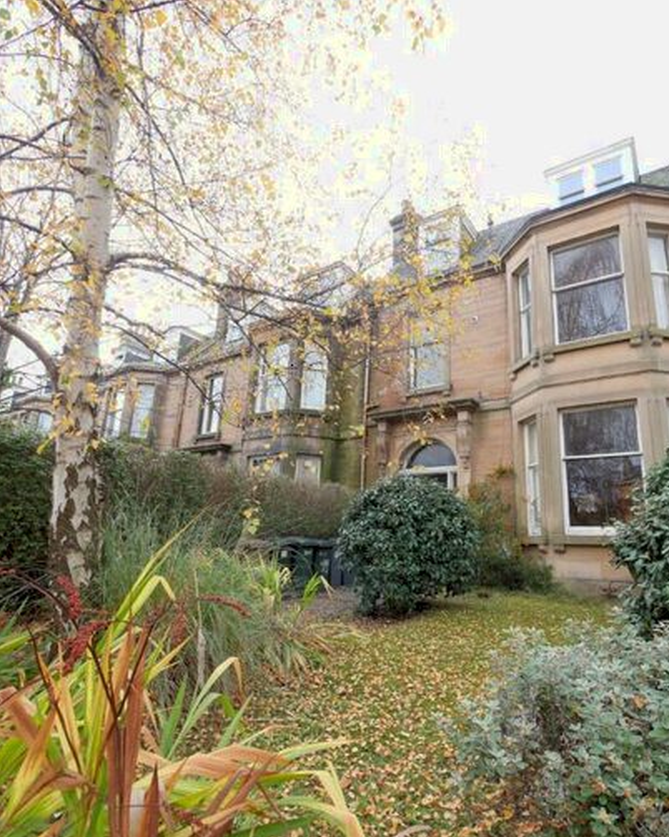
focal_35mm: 19
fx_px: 471
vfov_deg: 83.3
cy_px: 435
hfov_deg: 70.8
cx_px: 354
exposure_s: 1/80
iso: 200
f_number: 4
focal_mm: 7
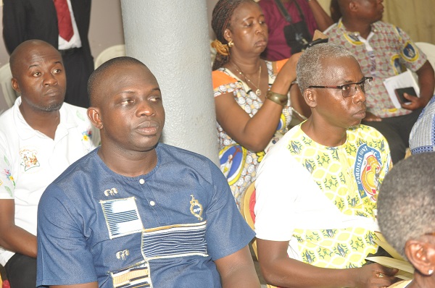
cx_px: 218
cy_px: 144
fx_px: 995
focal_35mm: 82
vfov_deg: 16.5
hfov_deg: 24.7
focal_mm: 55
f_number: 5.6
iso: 800
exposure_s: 1/60
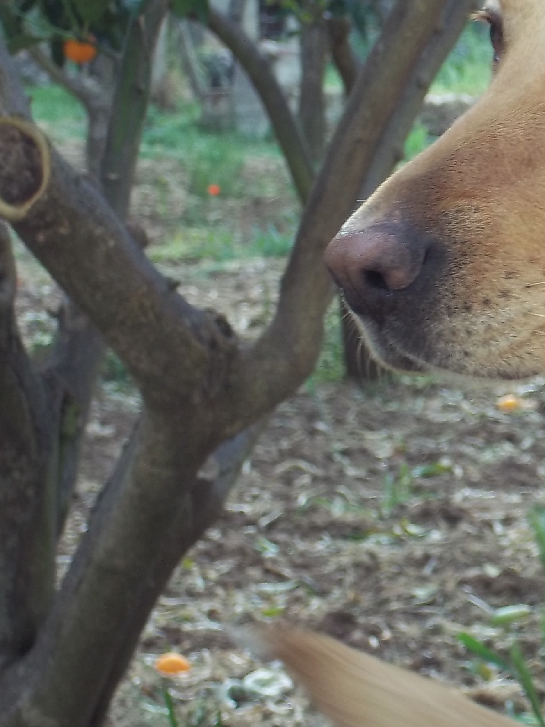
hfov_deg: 9.2
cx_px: 721
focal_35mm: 158
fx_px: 3317
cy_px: 230
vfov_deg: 12.5
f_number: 4.4
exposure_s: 1/80
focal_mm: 12.5
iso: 80
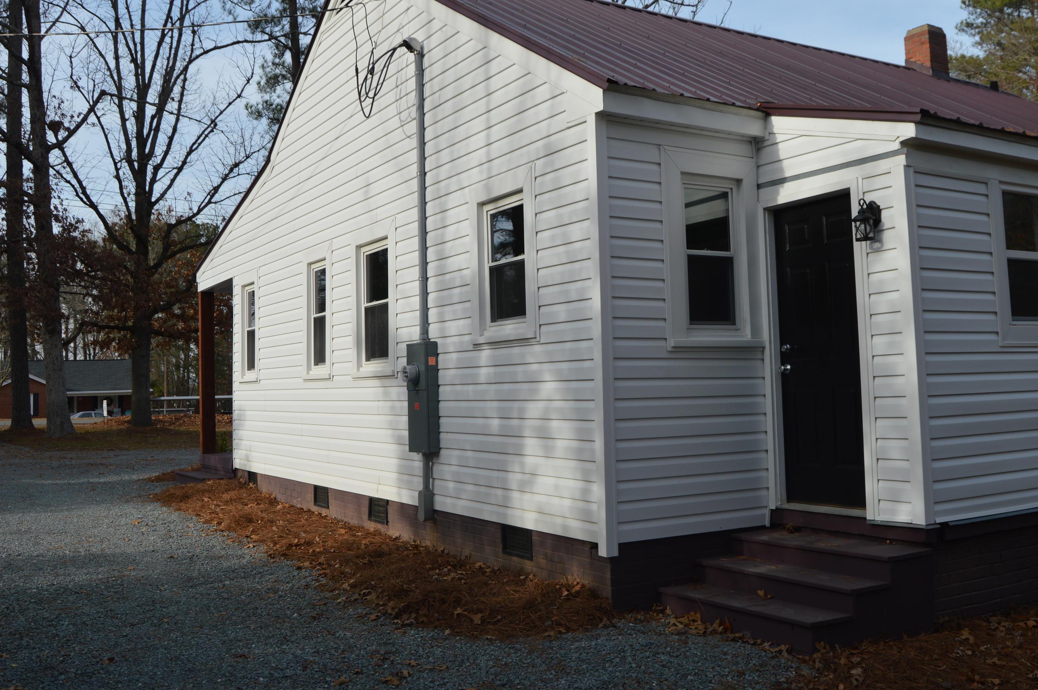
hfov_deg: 55.8
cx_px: 555
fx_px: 979
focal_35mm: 34
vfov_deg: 38.8
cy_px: 306
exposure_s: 1/250
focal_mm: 20
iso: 100
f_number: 8
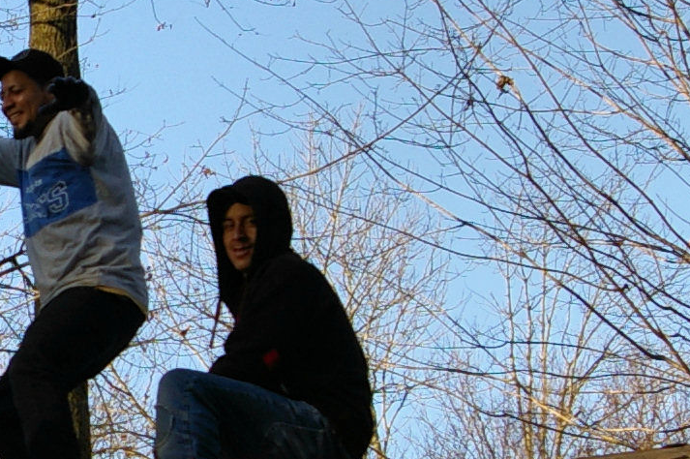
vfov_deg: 7.0
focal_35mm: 196
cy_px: 280
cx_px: -141
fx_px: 3755
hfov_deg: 10.3
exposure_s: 1/200
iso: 200
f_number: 7.1
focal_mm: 31
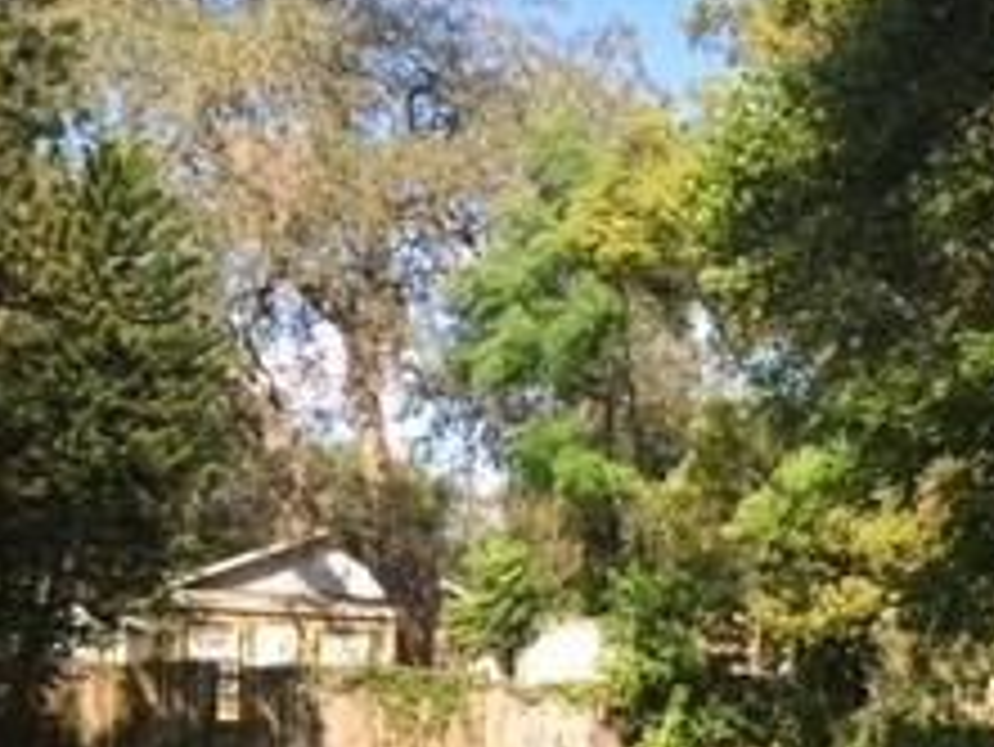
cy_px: 900
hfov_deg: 23.1
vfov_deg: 16.8
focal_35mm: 84
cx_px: 702
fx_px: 2413
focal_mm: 4.15
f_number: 2.2
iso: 25
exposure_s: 1/549
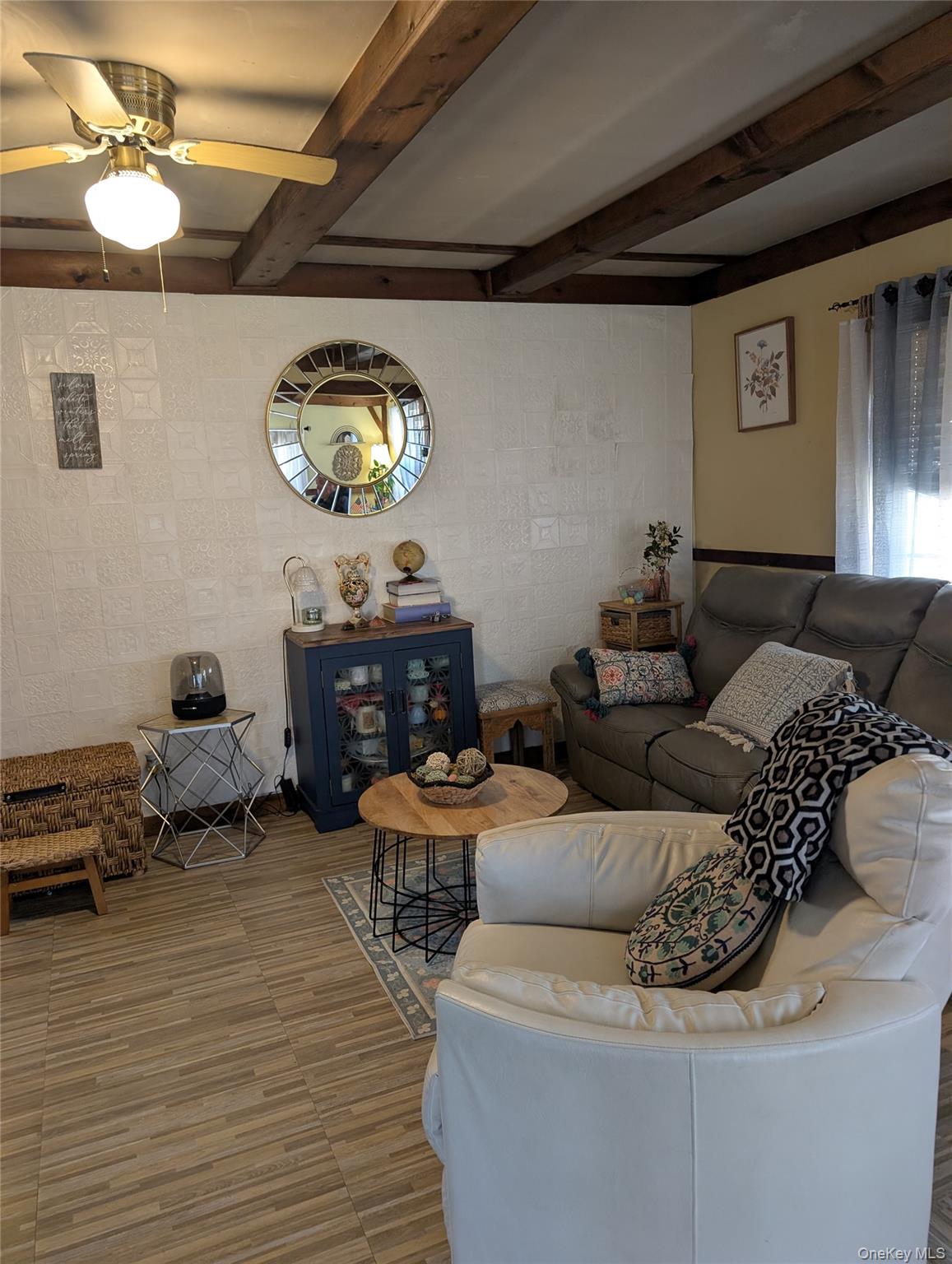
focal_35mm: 24
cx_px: 476
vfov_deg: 71.5
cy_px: 632
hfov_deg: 56.9
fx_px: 878
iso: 100
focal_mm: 6.9
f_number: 1.68
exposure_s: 1/60
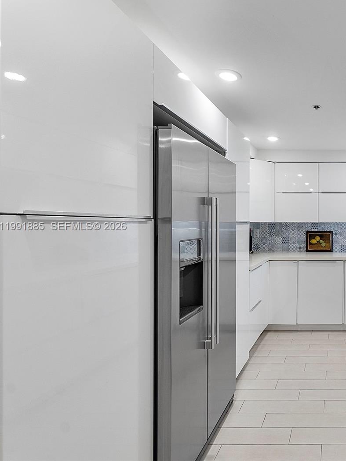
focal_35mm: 22
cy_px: 227
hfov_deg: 50.3
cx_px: 341
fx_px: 293
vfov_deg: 76.4
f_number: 8
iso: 250
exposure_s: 1/20
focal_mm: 10
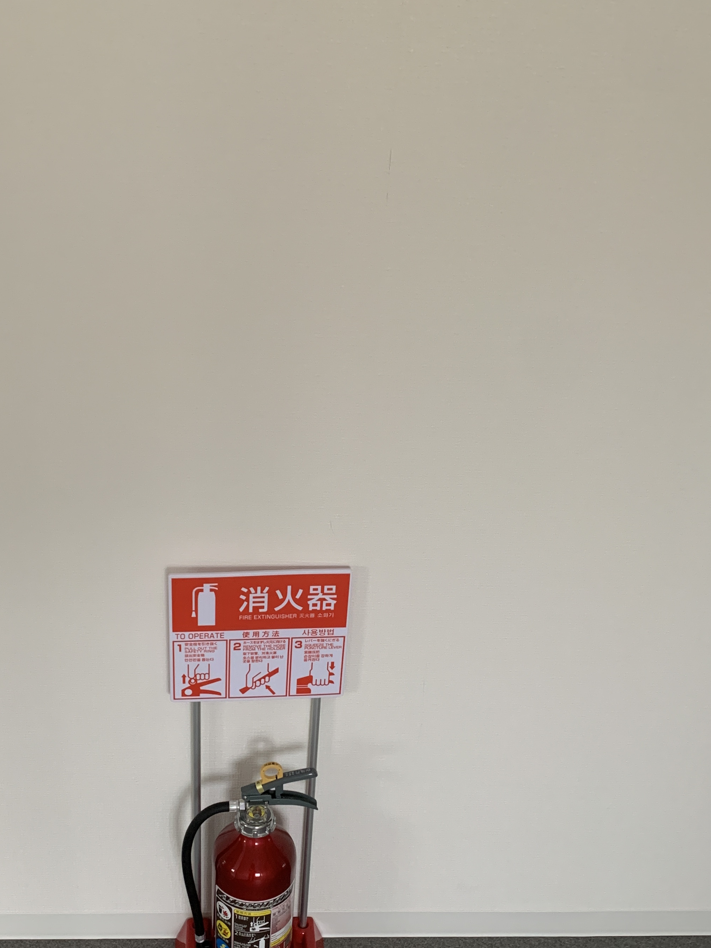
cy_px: 595
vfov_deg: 47.4
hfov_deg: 36.5
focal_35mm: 39
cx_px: 254
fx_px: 1068
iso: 200
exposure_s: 1/60
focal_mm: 4.25
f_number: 1.8
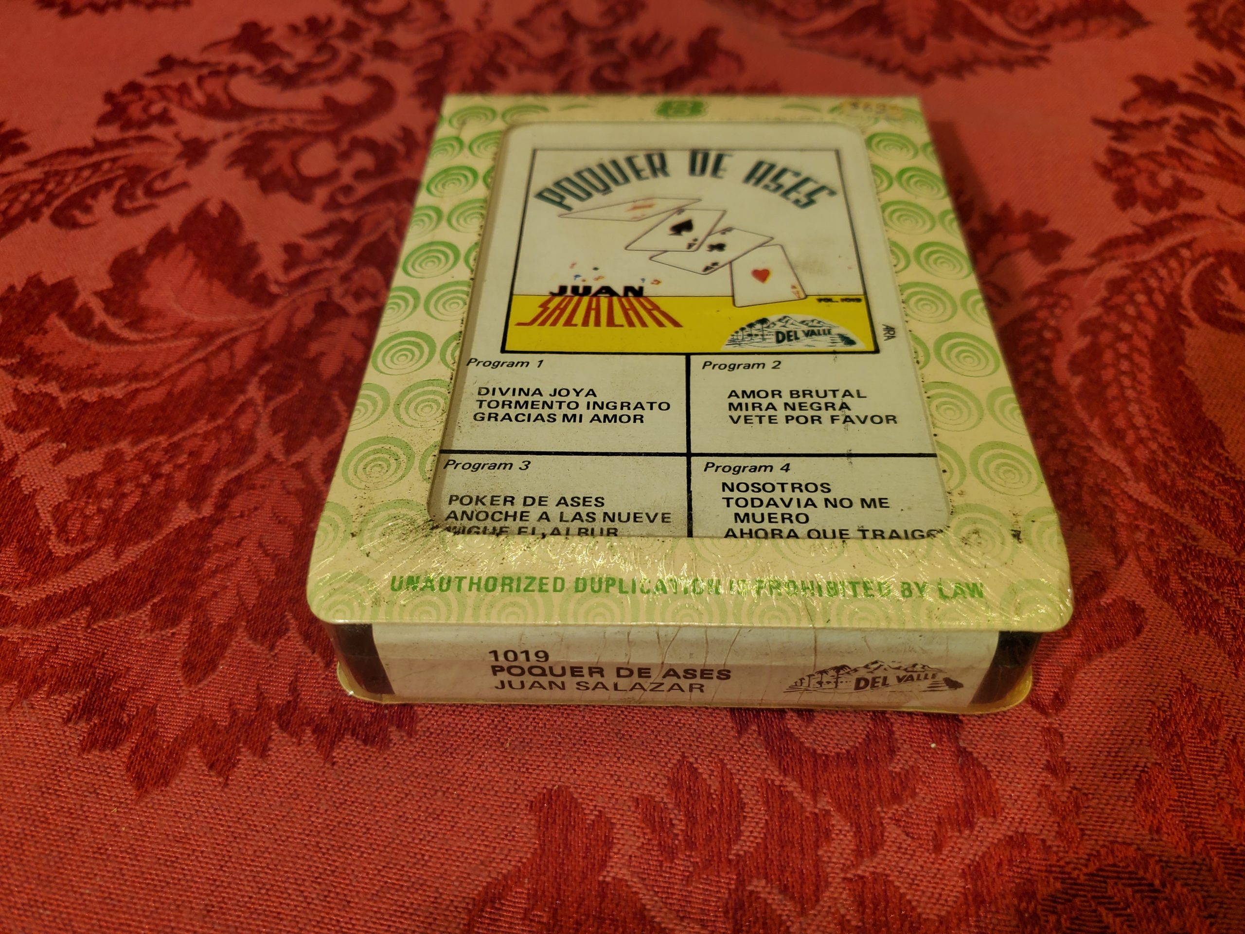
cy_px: 467
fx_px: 935
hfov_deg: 67.3
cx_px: 622
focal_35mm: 26
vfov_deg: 53.1
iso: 50
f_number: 1.5
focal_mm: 4.3
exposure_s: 1/312
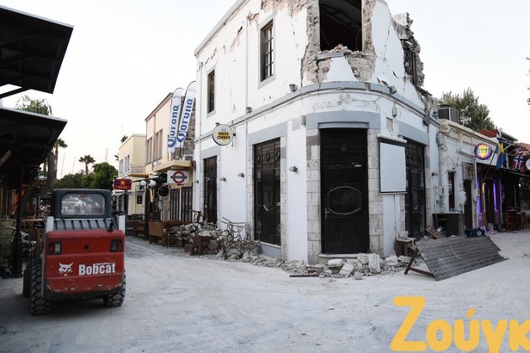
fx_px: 441
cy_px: 151
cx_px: 311
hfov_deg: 61.6
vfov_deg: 43.4
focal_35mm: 30
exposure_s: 1/640
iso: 2500
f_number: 4
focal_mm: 24
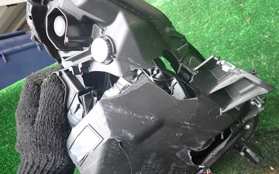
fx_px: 205
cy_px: 88
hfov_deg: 68.4
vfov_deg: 46.0
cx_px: 139
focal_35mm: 27
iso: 400
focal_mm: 4.5
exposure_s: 1/30
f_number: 2
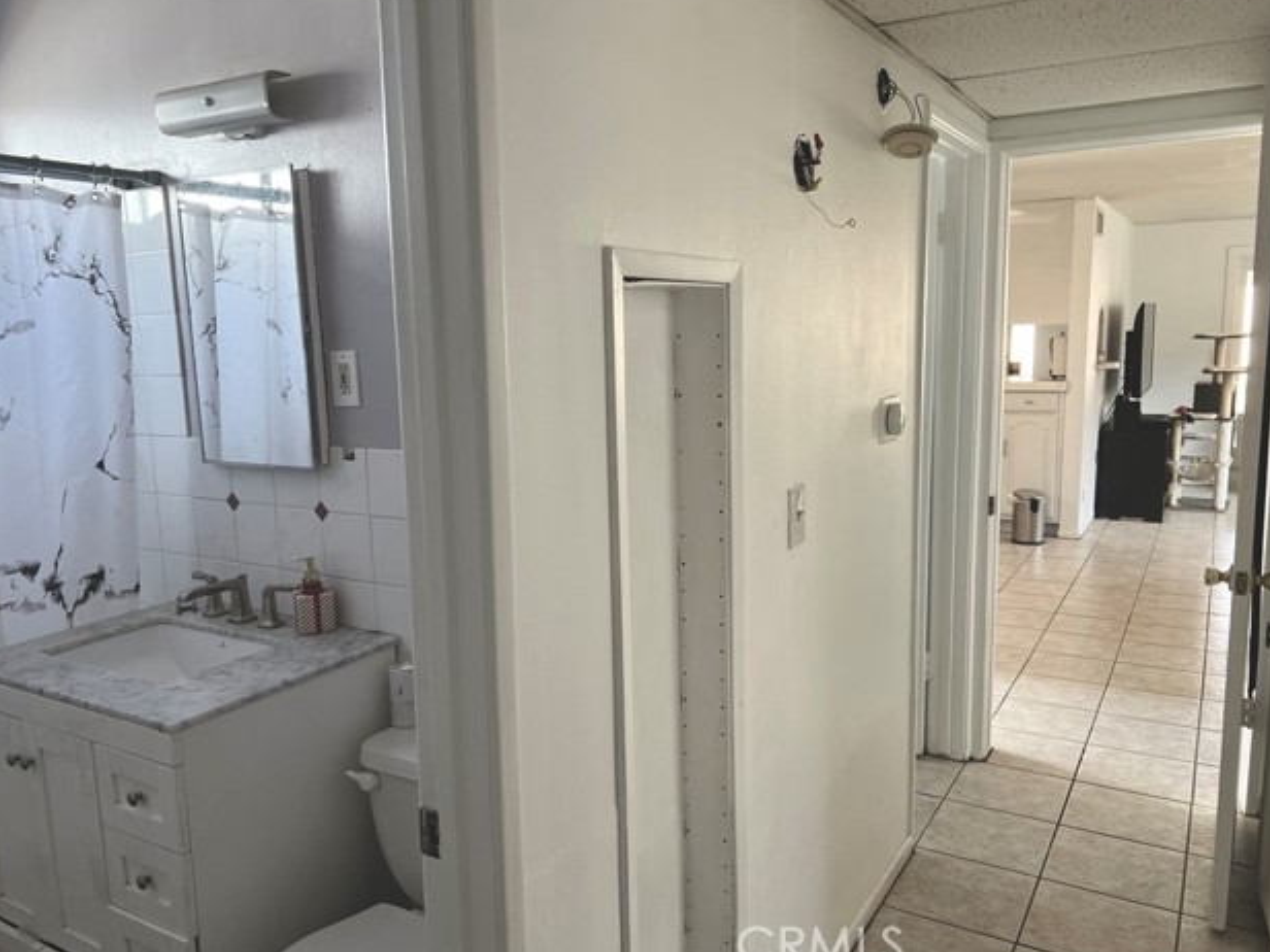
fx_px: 991
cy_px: 480
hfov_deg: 65.3
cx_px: 637
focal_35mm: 27
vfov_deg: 51.4
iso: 125
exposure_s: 1/117
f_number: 1.5
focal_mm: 5.7
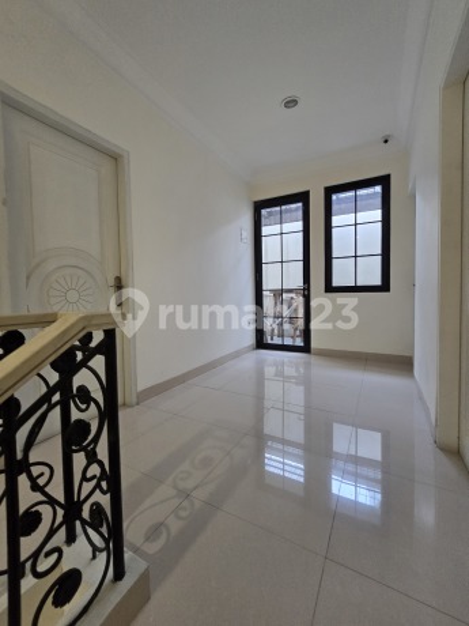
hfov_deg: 89.9
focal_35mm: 13
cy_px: 313
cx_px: 234
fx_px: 235
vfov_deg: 106.2
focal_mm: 2.2
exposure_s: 1/50
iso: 200
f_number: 2.2
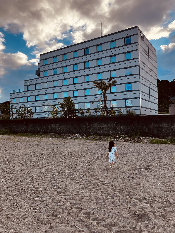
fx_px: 189
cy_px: 116
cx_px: 88
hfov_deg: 49.7
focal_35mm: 28
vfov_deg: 63.4
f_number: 1.8
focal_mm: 3.99
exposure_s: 1/540
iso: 32
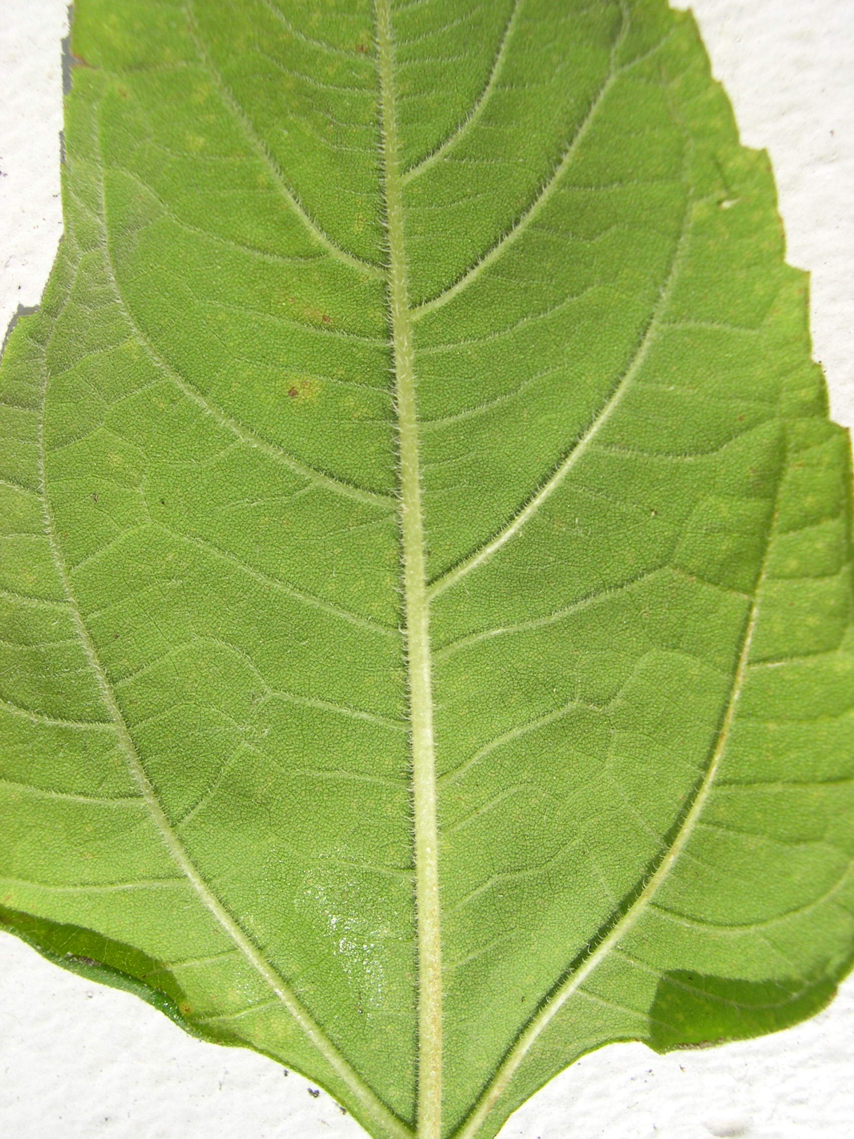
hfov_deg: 37.7
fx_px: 1250
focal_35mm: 38
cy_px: 570
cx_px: 427
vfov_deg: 49.0
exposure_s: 1/245
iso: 100
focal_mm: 8
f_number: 7.6
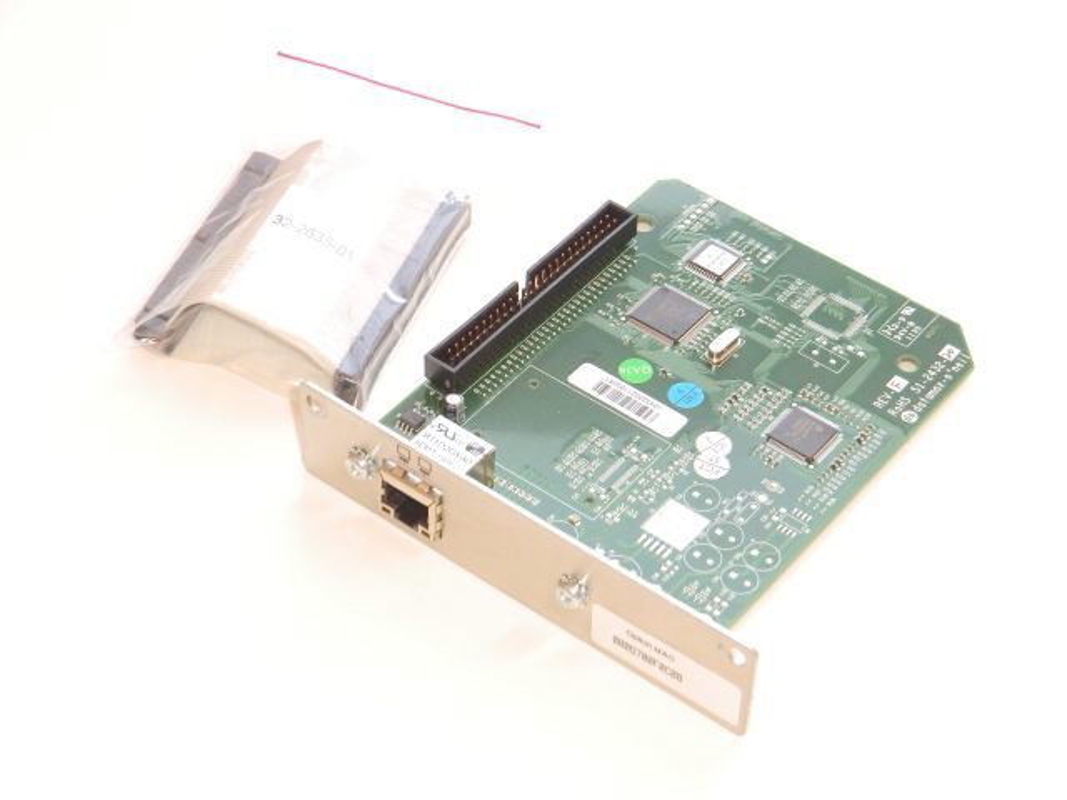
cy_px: 400
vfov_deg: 19.4
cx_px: 534
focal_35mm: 76
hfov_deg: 25.7
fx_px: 2343
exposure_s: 1/60
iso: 400
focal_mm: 13.6
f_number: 4.6
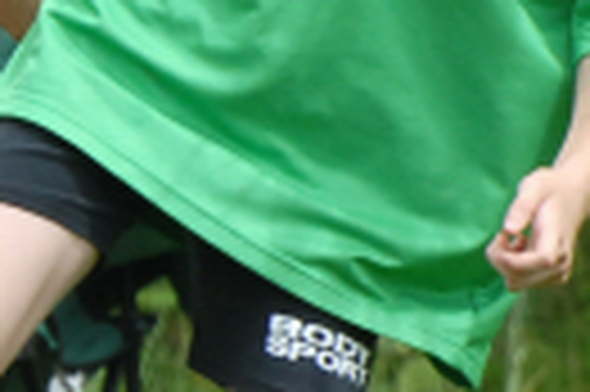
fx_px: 32278
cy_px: 95
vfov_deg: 0.7
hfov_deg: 1.0
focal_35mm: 1972
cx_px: -513
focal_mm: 270
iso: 400
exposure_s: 1/1250
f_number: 5.6
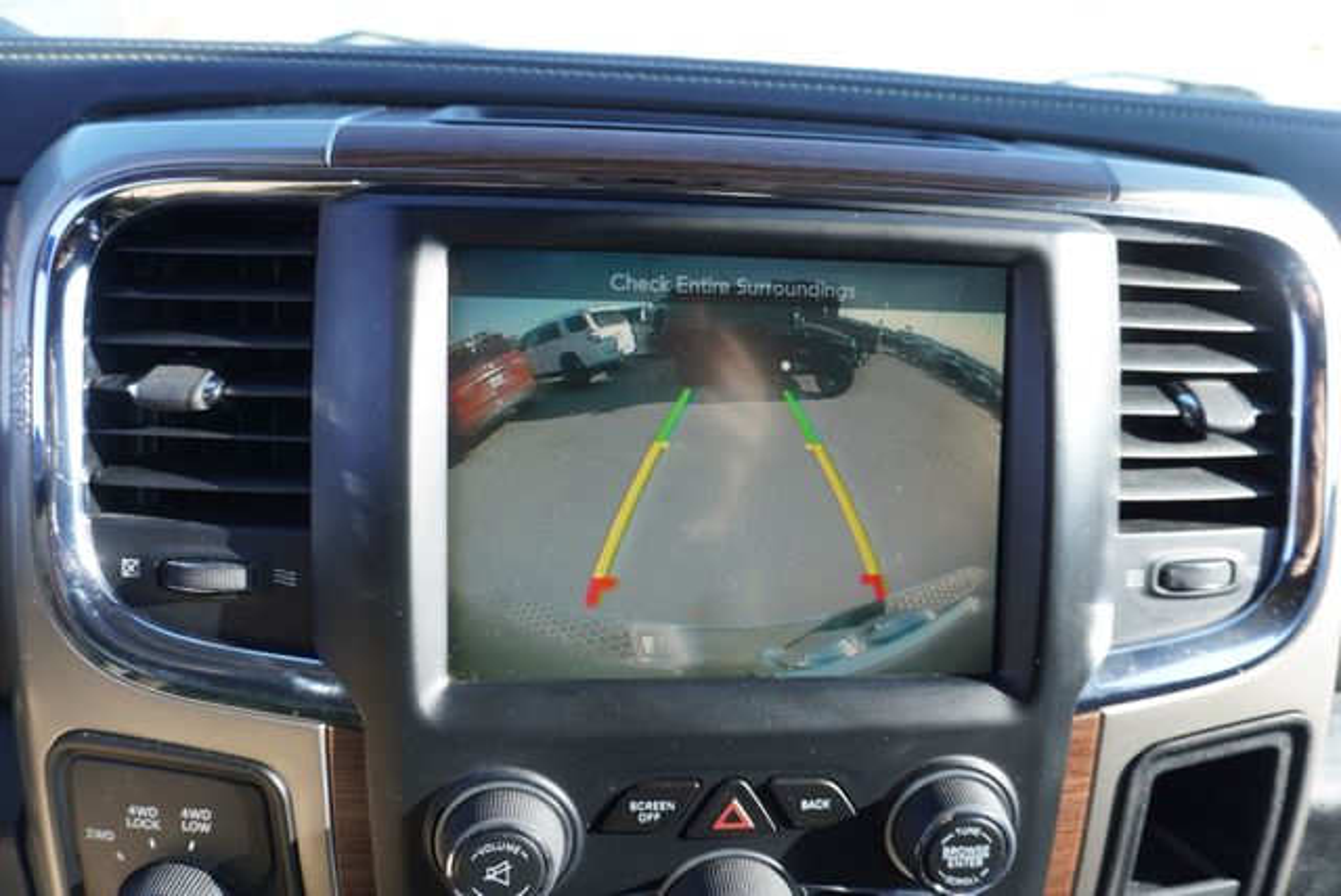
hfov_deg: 73.7
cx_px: 670
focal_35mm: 24
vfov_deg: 53.2
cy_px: 448
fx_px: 895
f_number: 4
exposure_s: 1/60
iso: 100
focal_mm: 16
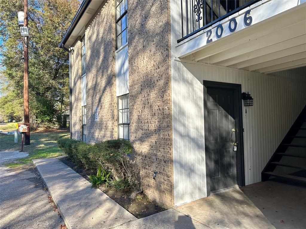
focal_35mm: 24
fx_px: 212
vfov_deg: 56.8
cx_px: 153
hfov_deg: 71.6
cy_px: 114
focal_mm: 6.86
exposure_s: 1/1157
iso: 80
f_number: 1.78
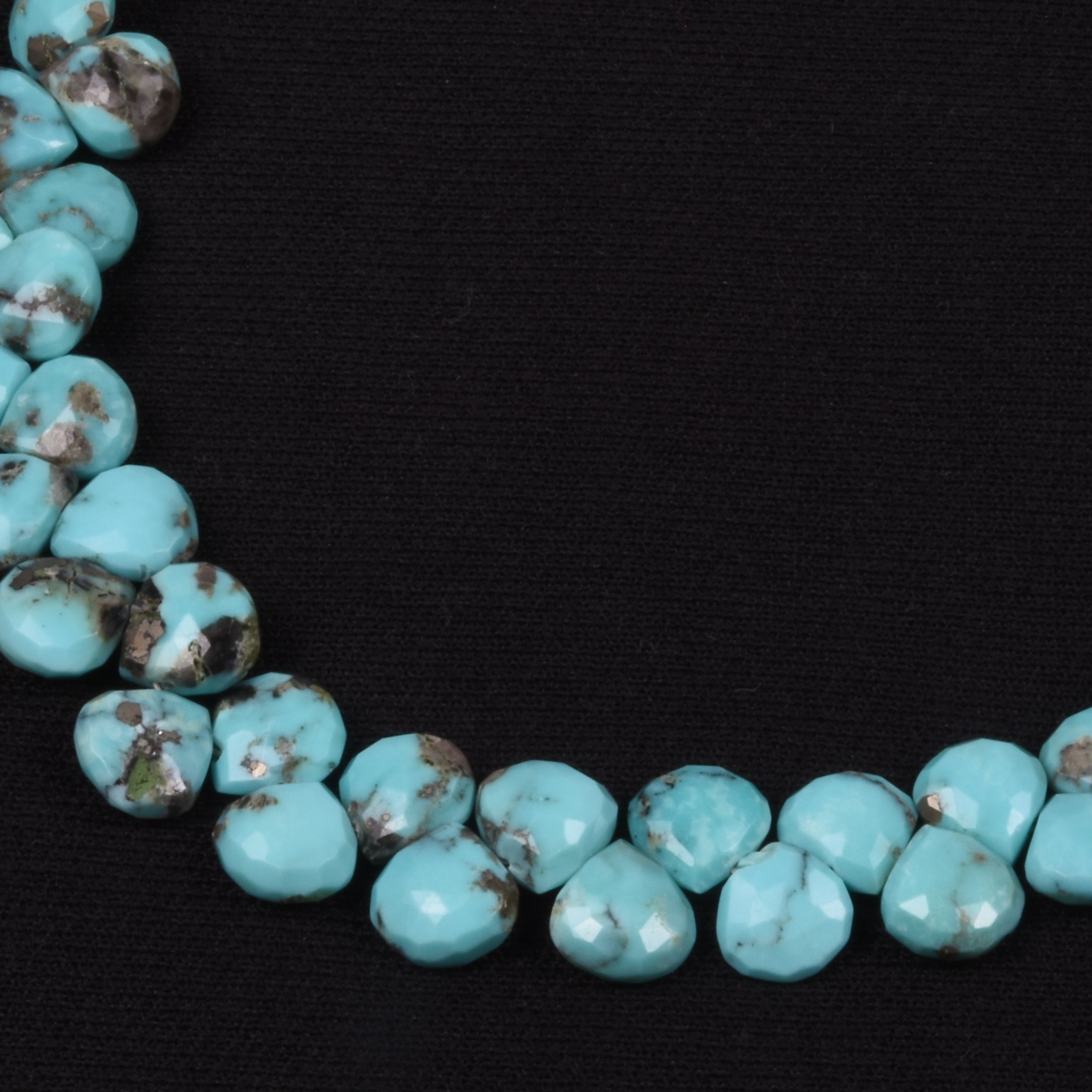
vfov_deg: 10.3
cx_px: 683
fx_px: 6067
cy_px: 253
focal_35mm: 170
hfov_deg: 10.3
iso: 160
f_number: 32
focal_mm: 50
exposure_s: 1/125
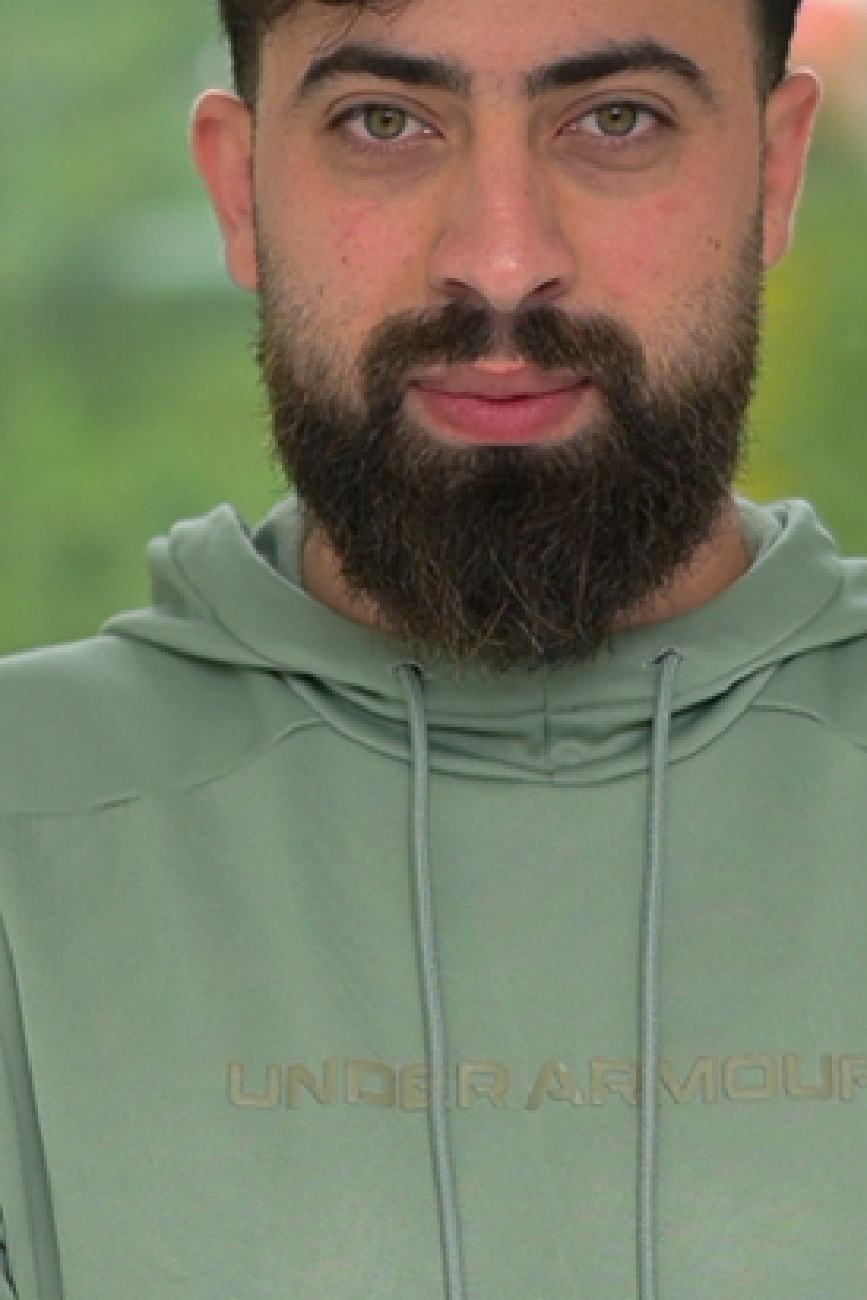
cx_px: 557
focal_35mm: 137
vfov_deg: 15.0
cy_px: 721
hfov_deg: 10.0
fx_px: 4949
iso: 140
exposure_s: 1/400
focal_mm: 50
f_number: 1.8
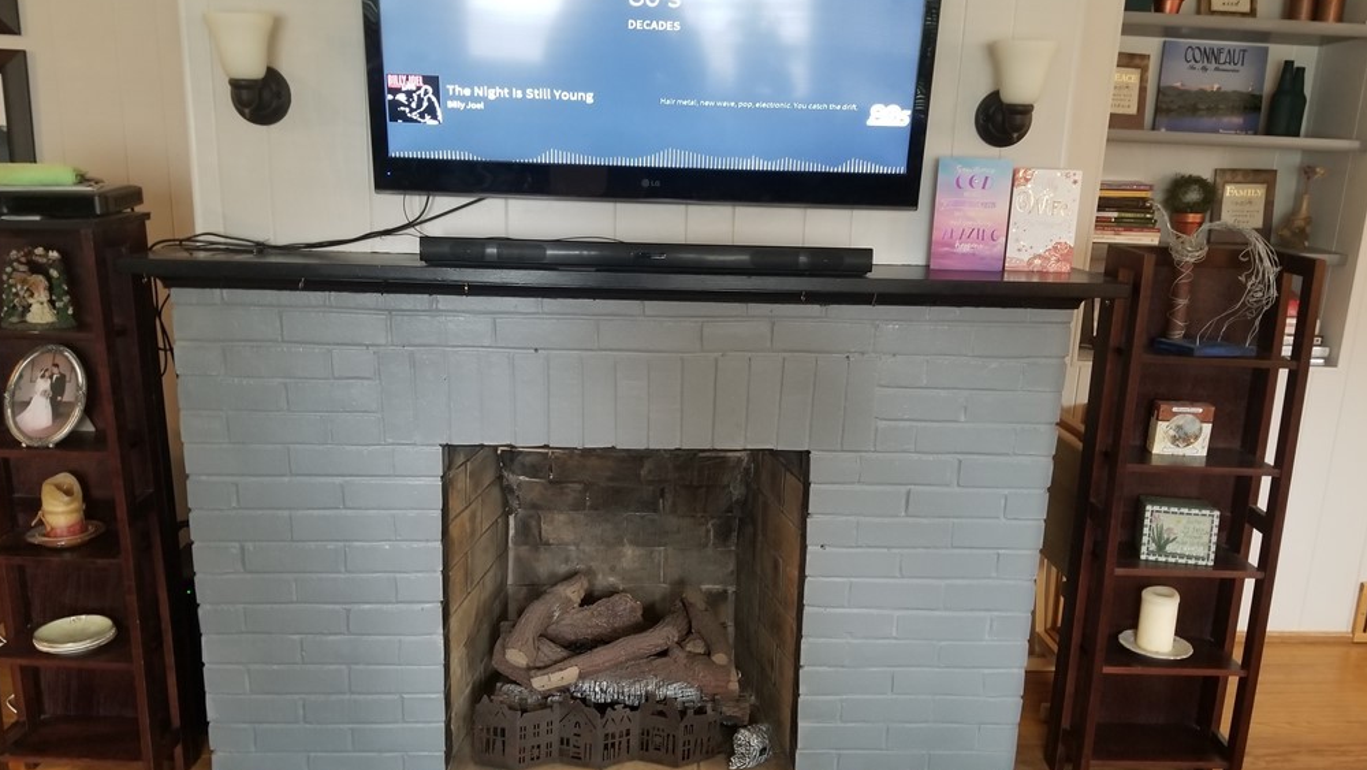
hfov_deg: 66.1
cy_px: 397
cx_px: 679
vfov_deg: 40.2
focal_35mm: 29
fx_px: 1051
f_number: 1.7
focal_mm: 4.3
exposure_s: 1/10
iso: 200
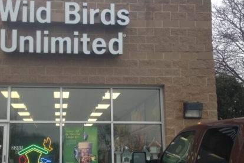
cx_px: 85
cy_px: 106
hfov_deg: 37.2
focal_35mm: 53
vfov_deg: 25.4
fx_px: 359
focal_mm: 4.12
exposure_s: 1/120
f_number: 2.4
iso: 50
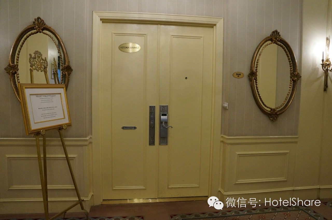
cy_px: 110
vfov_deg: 47.8
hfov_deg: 67.4
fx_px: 249
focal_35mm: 27
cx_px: 166
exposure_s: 1/160
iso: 2500
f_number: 4
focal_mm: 18
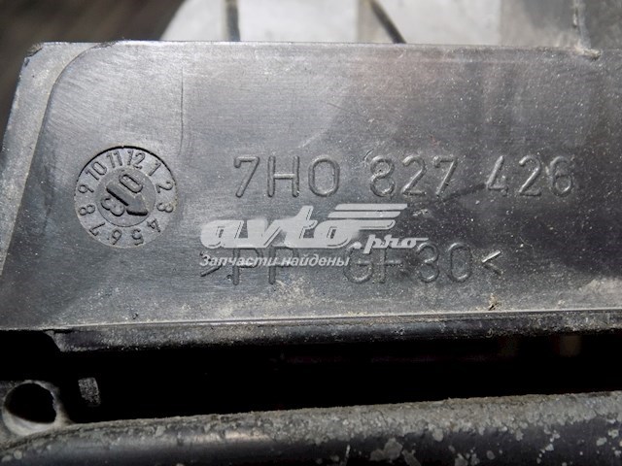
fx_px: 1060
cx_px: 311
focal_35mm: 59
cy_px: 233
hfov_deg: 32.7
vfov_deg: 24.8
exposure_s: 1/30
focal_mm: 10.5
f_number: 4
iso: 200
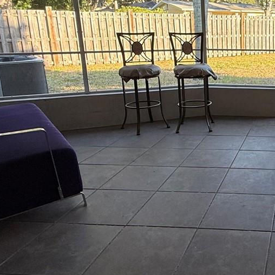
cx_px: 287
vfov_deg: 42.5
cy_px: 103
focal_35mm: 39
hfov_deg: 37.3
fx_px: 351
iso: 50
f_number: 2.2
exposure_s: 1/113
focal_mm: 2.22
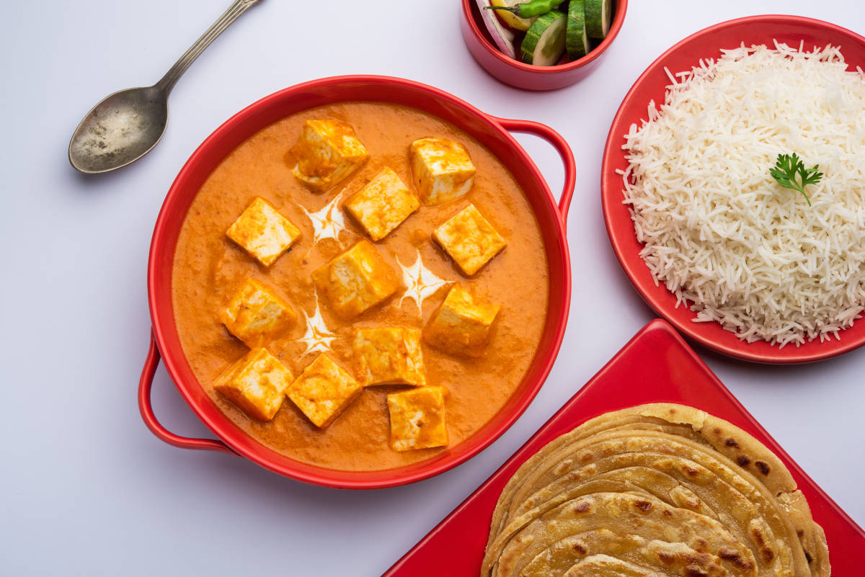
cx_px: 432
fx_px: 1442
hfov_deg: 33.4
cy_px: 288
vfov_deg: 22.6
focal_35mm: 60
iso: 100
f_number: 7.1
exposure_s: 1/125
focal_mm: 60
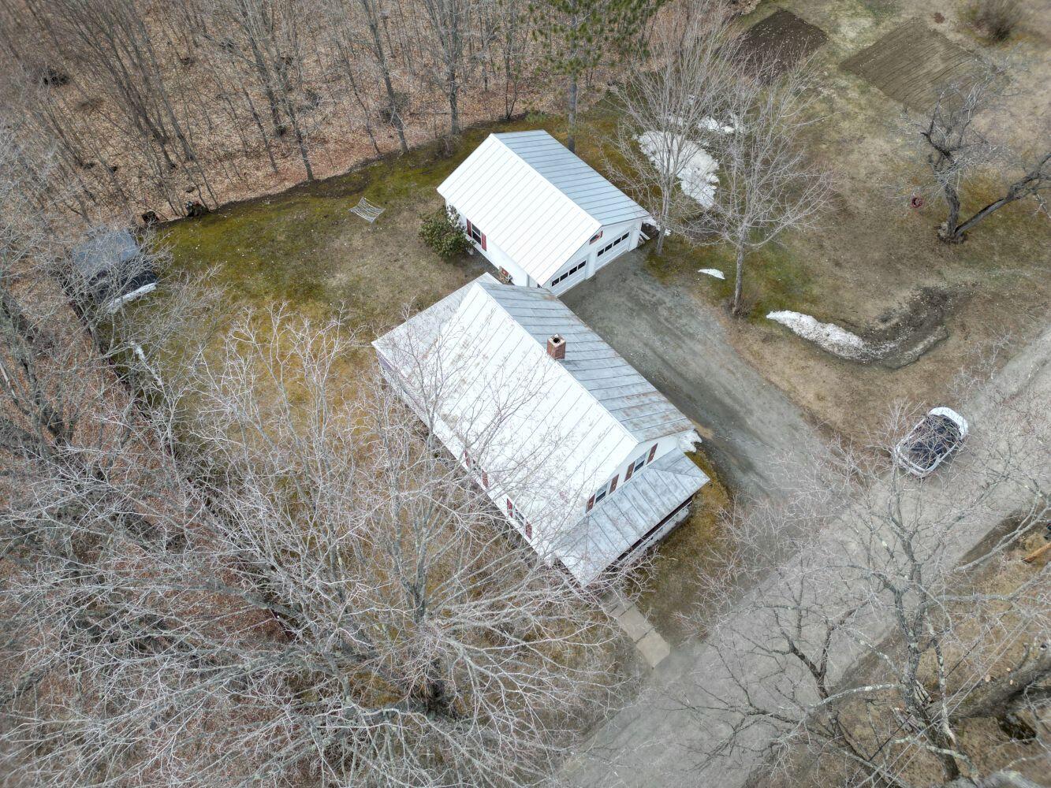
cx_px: 526
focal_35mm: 24
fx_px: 729
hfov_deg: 71.6
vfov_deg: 56.8
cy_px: 394
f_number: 1.7
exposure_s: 1/1500
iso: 110
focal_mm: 6.72
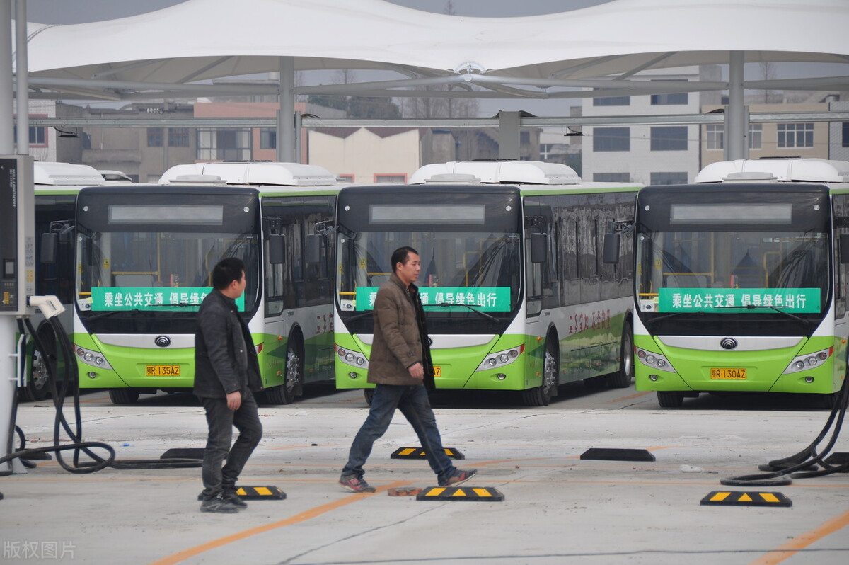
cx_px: 424
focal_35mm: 225
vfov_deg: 6.1
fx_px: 5302
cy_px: 282
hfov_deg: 9.2
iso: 200
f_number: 5.6
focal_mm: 150
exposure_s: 1/1000
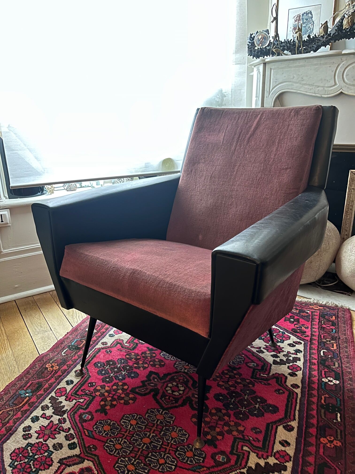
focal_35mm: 26
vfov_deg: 67.3
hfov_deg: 53.1
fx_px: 356
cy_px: 237
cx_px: 178
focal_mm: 5.1
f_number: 1.6
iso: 1000
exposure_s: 1/17
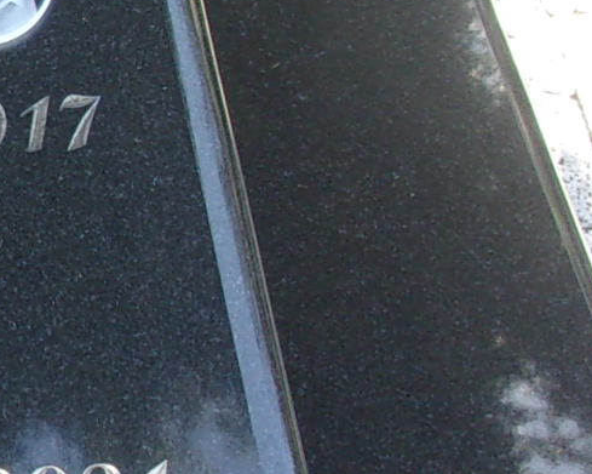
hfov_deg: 12.1
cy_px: 113
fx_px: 2540
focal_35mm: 145
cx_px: -496
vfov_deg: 10.6
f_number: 3.9
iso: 80
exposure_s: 1/100
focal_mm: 5.1
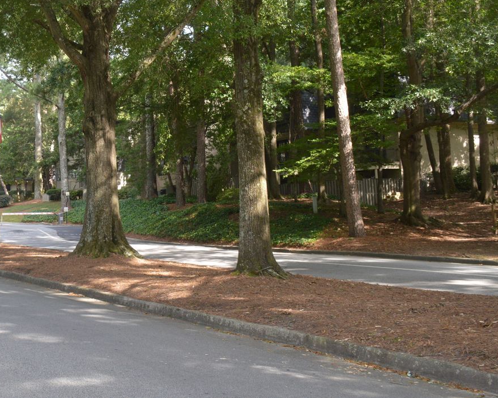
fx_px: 707
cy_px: 117
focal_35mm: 48
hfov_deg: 37.1
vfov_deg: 31.1
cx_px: 85
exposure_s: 1/125
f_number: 5.6
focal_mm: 20
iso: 400
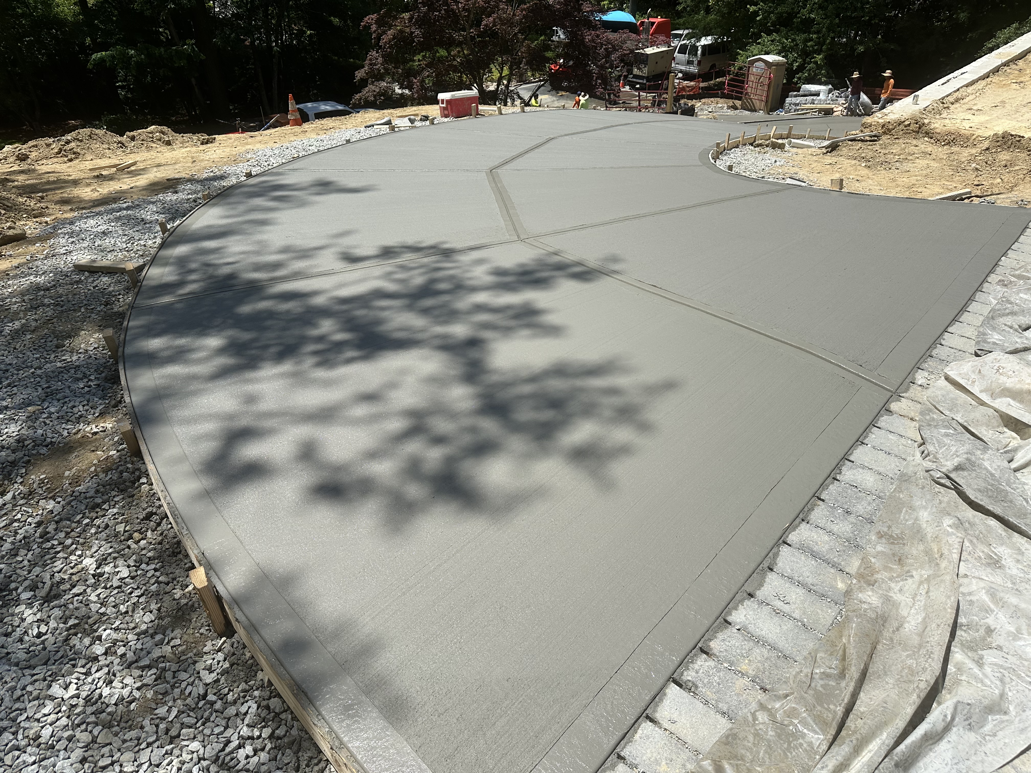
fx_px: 715
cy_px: 386
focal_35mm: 24
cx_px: 516
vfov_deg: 56.8
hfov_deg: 71.6
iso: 80
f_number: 1.78
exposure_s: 1/5525
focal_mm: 6.86
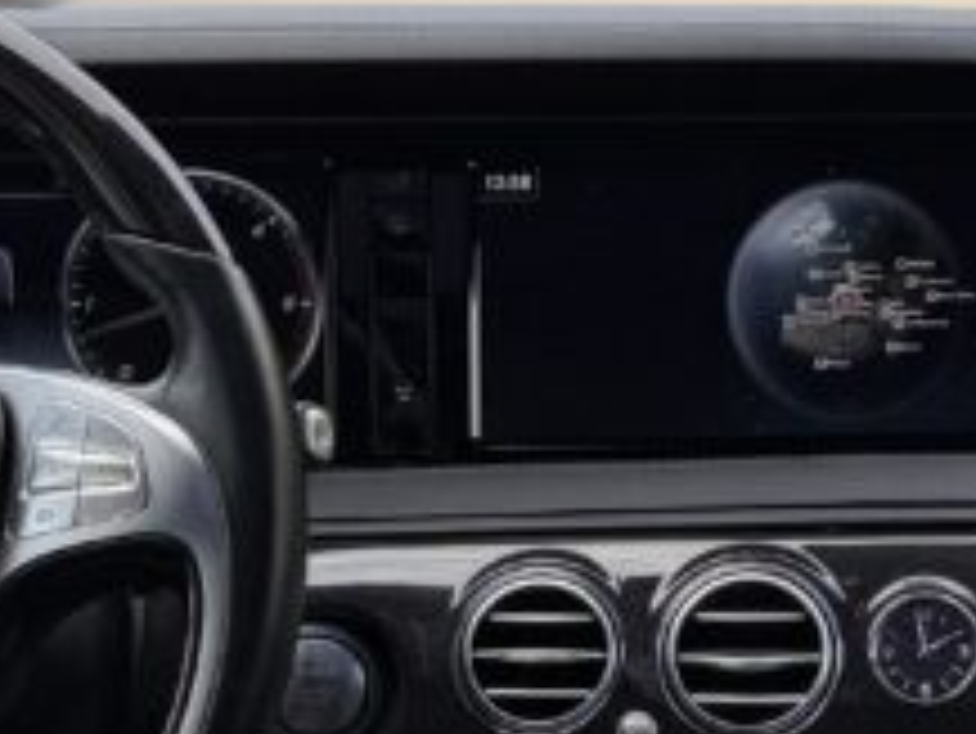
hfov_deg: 17.2
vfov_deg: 13.0
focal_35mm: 113
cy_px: 653
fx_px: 3188
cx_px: 864
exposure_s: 1/898
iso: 100
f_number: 1.78
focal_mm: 6.76
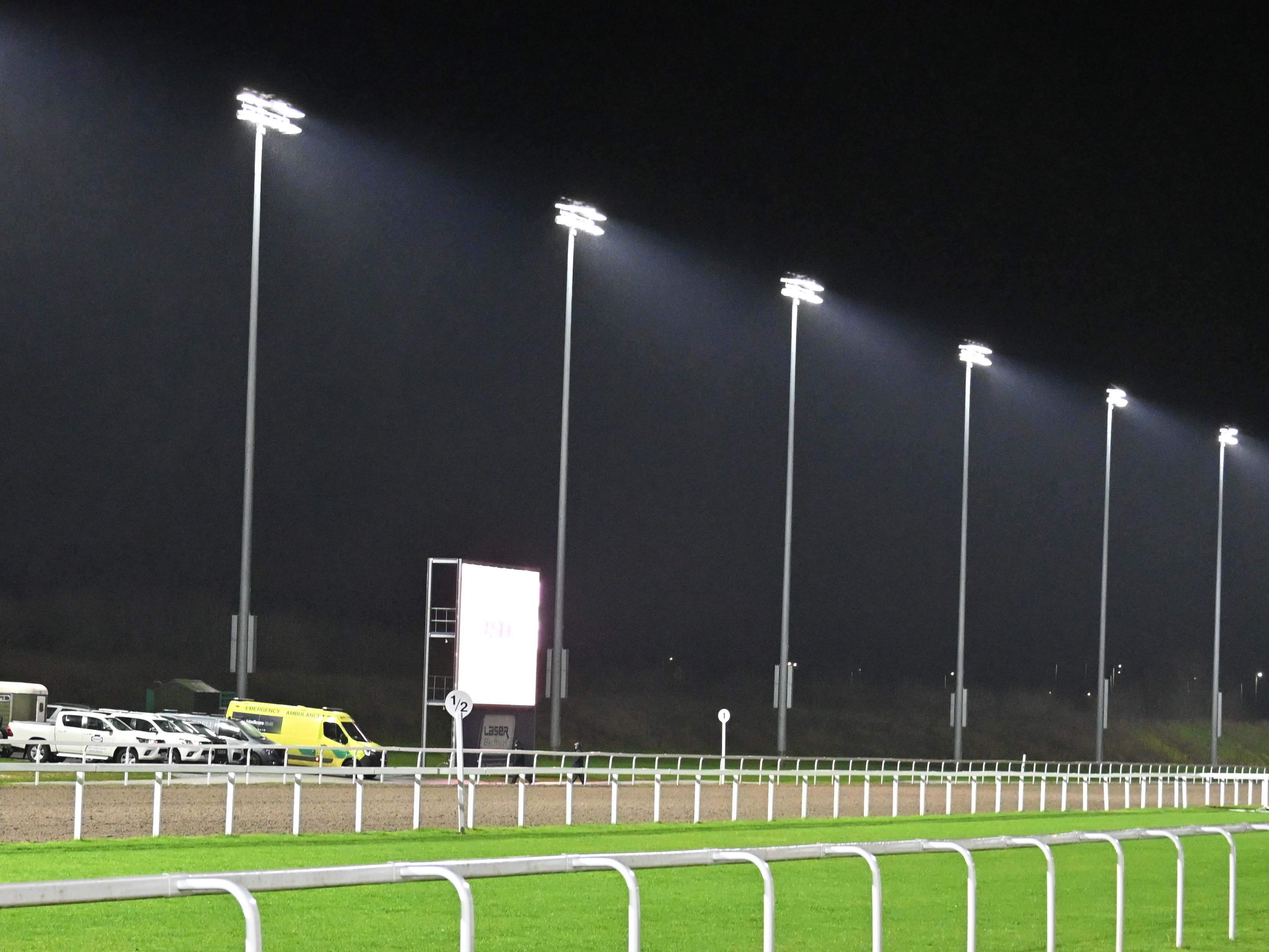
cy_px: 686
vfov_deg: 12.3
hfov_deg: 16.4
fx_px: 4399
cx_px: 380
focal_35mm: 120
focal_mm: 50
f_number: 4.5
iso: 2800
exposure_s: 1/125
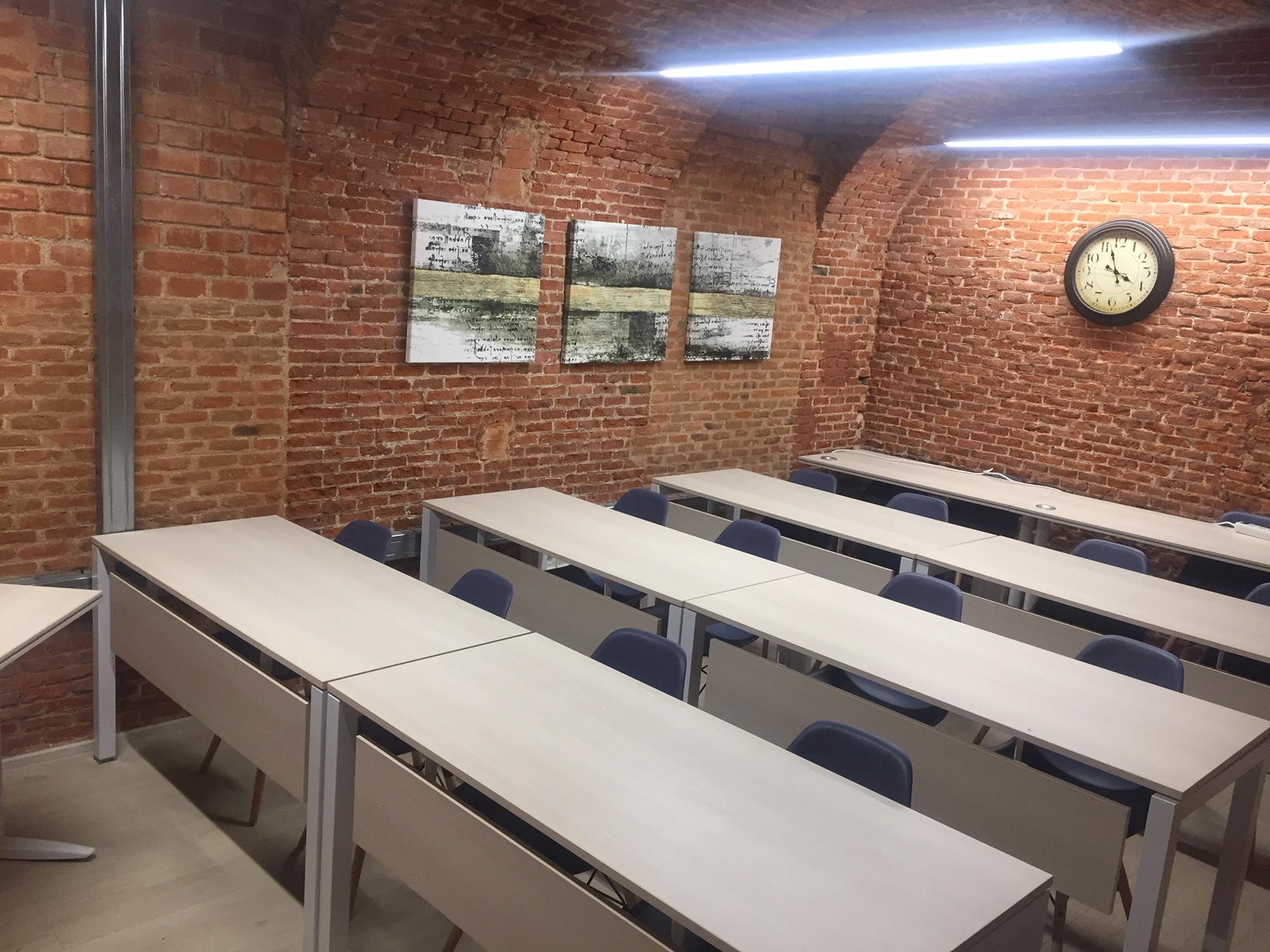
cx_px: 635
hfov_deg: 61.7
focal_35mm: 29
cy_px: 476
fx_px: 1064
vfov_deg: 48.2
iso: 64
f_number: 2.2
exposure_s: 1/33
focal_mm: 4.15
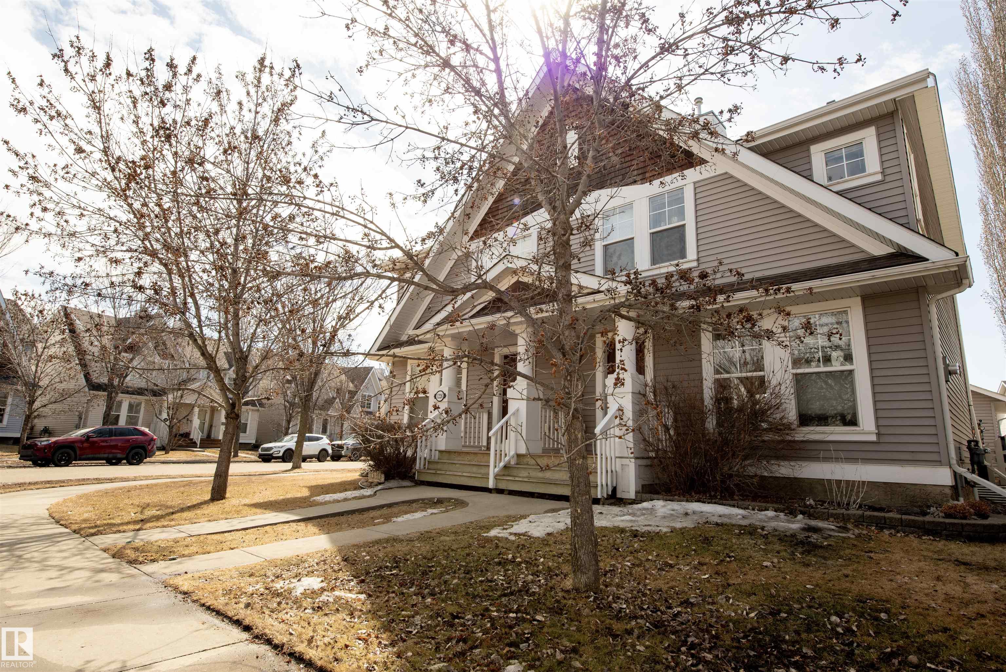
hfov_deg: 84.0
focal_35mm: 20
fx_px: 559
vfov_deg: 62.0
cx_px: 503
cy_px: 336
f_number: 10
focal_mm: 20
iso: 100
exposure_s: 1/200
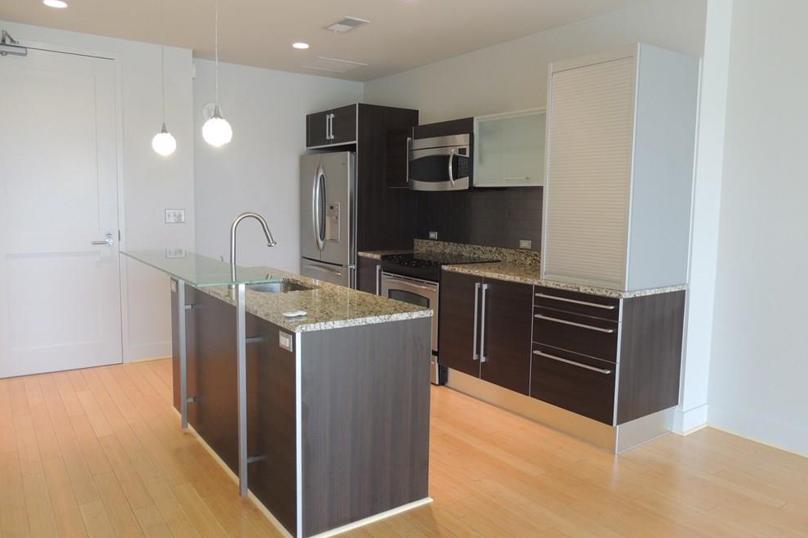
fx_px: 583
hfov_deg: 69.4
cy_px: 260
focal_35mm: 26
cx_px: 399
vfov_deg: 49.5
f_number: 3
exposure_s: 1/30
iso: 200
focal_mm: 4.3
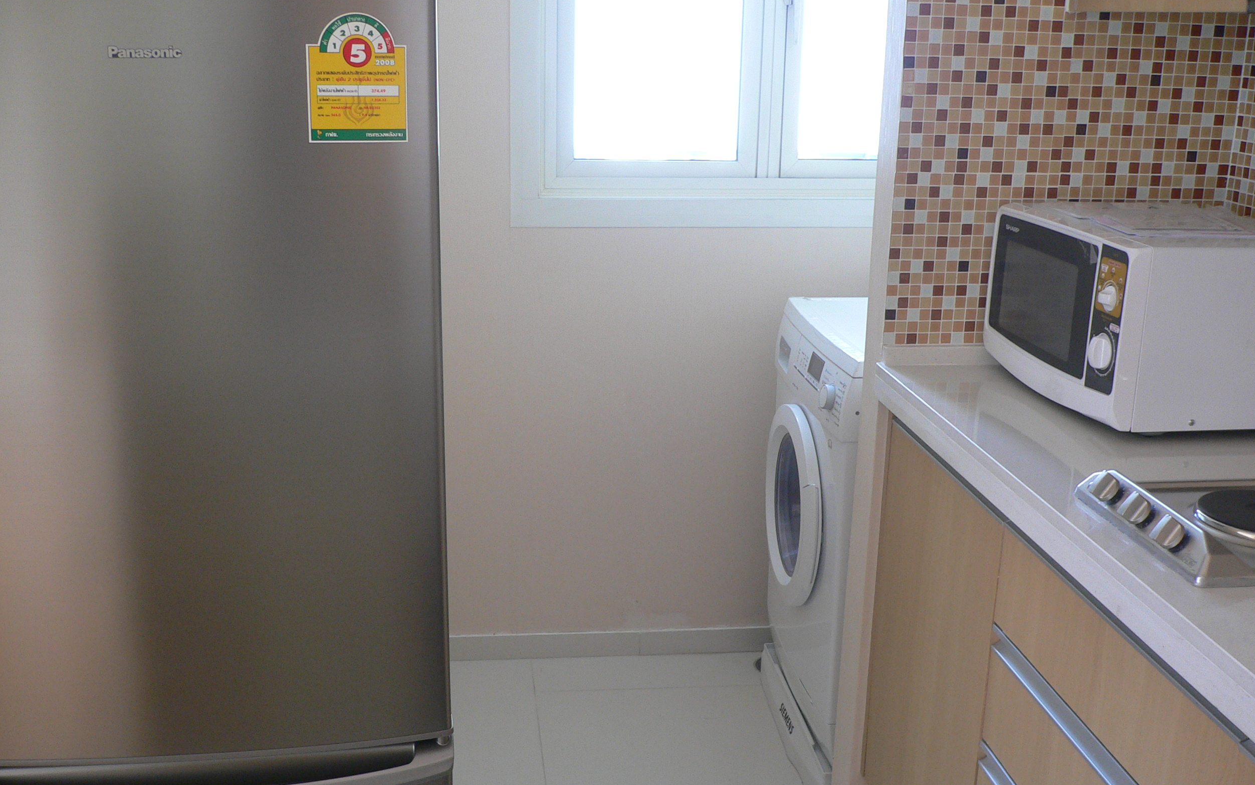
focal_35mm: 38
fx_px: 1300
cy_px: 428
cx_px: 618
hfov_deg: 51.5
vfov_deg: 33.6
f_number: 2.8
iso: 100
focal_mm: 5.8
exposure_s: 1/25
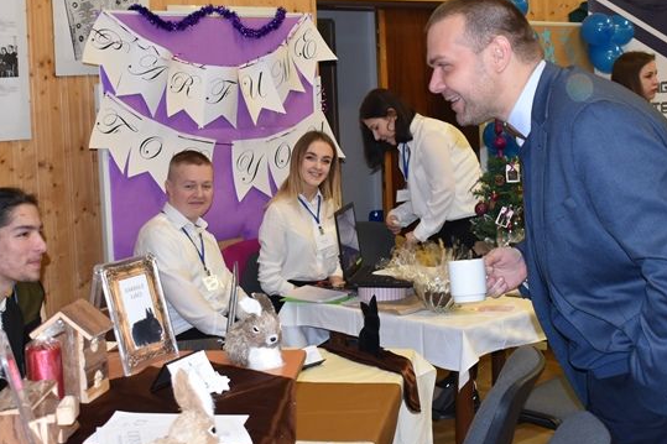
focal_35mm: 57
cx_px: 297
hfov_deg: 35.0
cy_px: 149
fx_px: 1056
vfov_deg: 23.7
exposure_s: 1/60
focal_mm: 20
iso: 800
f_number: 4
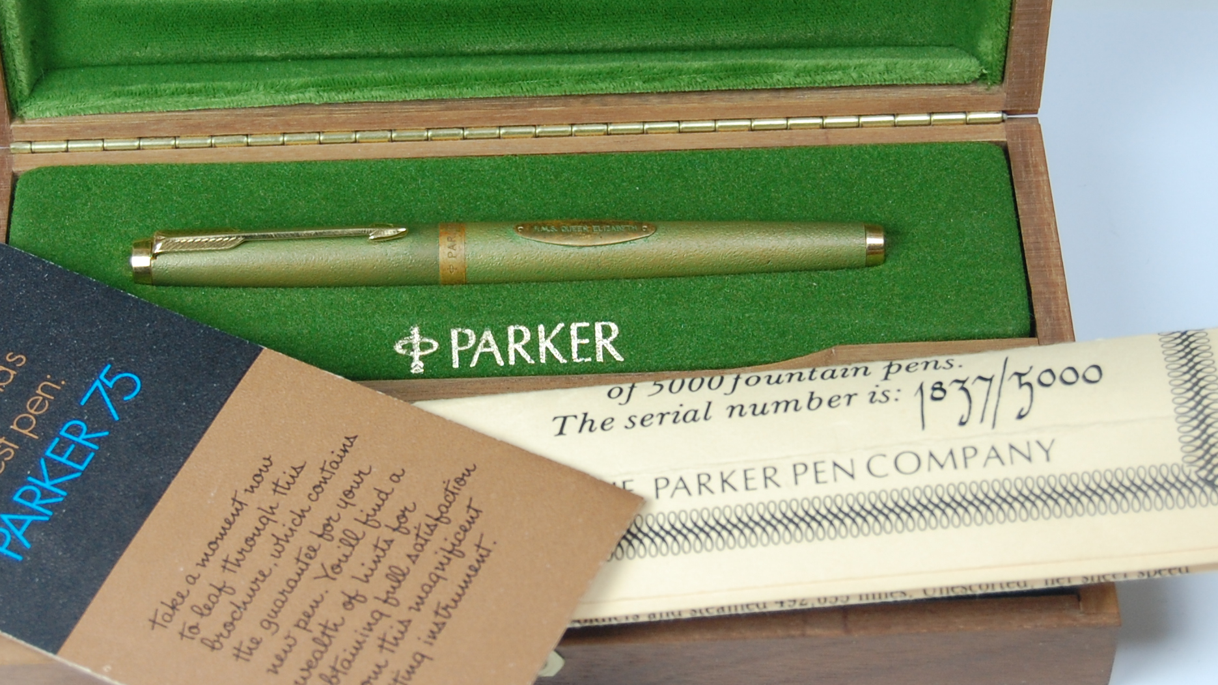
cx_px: 525
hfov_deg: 20.2
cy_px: 181
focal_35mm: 106
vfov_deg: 11.4
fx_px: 3424
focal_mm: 42
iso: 400
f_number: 5.6
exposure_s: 1/125
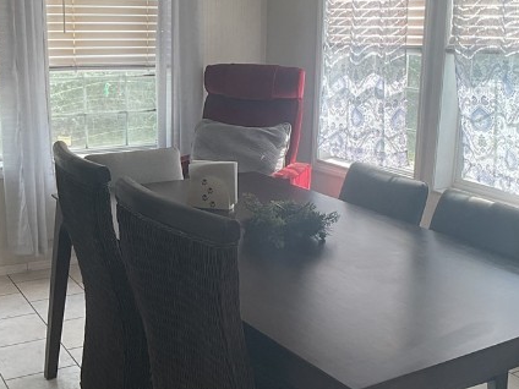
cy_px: 192
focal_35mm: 70
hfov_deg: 27.7
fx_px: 1050
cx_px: 220
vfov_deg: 21.0
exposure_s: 1/120
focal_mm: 3
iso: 32
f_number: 1.8
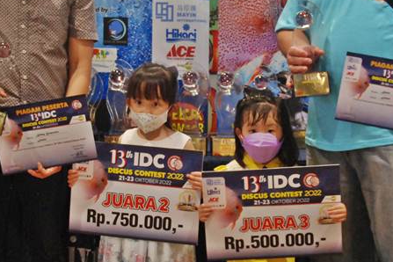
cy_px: 82
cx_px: 89
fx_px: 873
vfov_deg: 17.0
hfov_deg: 25.0
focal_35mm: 80
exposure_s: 1/20
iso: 800
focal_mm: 28
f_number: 5
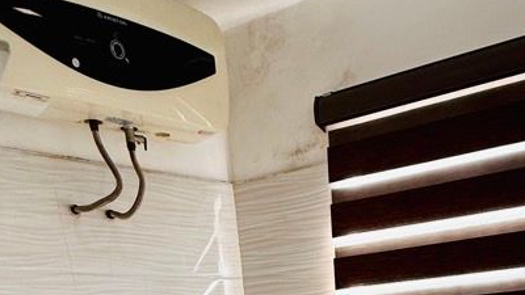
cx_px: 331
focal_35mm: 39
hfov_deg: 51.0
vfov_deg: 20.6
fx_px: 543
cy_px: 539
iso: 80
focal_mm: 2.22
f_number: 2.2
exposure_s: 1/99
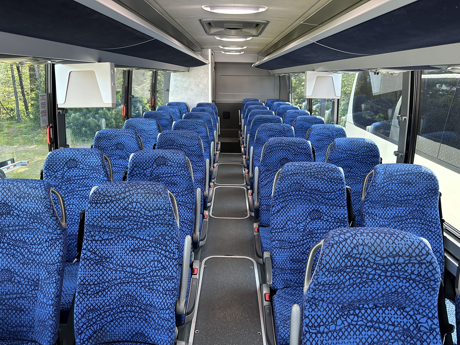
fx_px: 319
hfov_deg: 71.6
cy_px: 172
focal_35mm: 24
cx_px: 230
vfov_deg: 56.8
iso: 500
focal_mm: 6.86
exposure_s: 1/60
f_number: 1.78
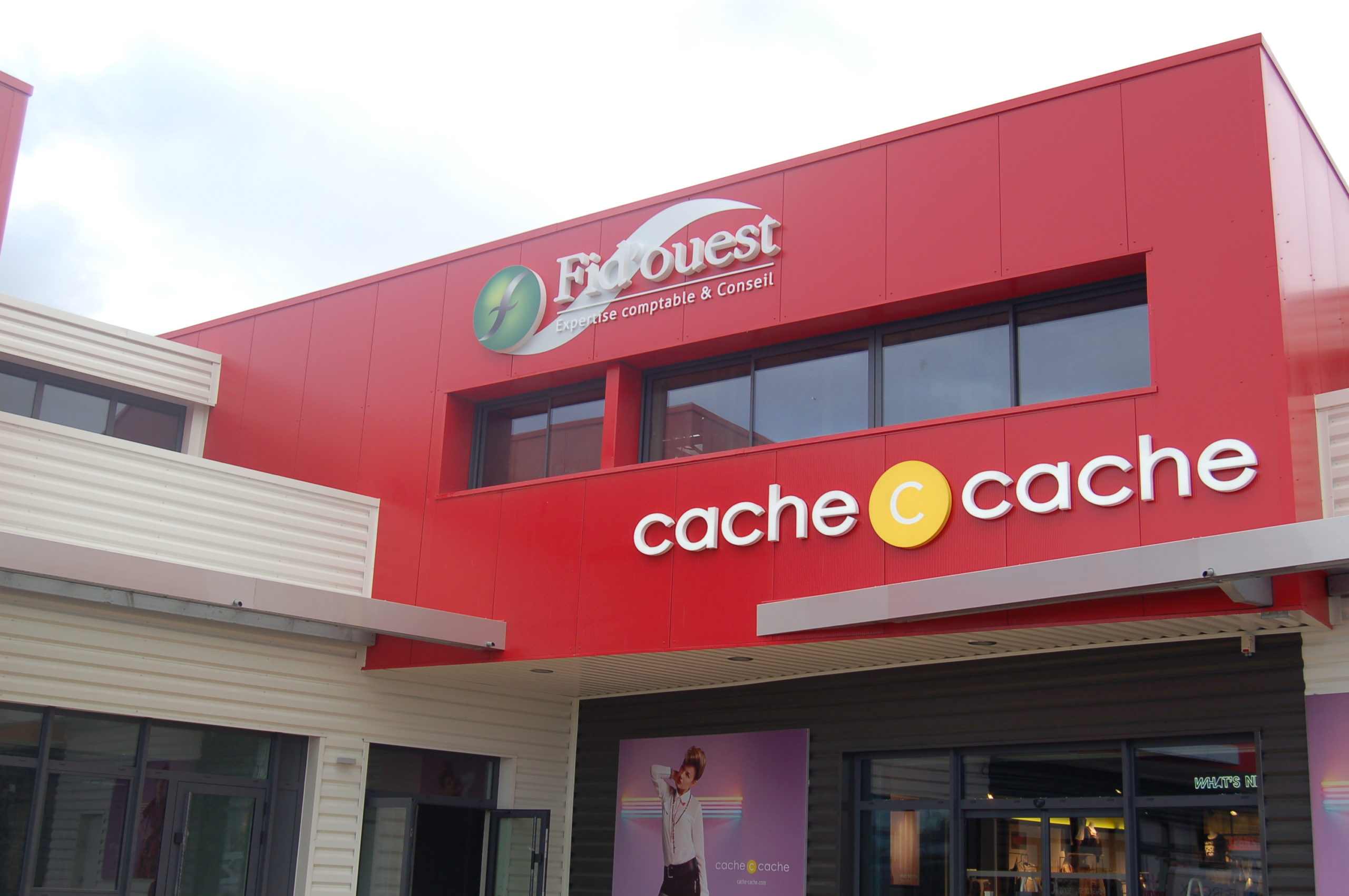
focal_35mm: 39
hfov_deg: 49.6
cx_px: 674
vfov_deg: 34.1
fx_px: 1460
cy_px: 448
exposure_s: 1/200
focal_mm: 26
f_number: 7.1
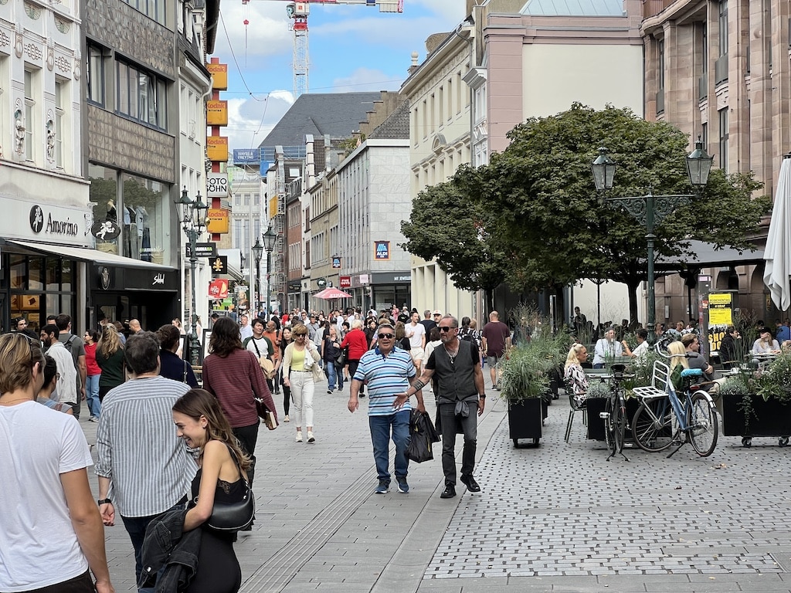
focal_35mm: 77
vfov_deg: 19.1
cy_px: 296
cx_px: 396
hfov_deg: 25.3
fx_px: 1760
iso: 32
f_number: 2.8
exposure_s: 1/215
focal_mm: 9
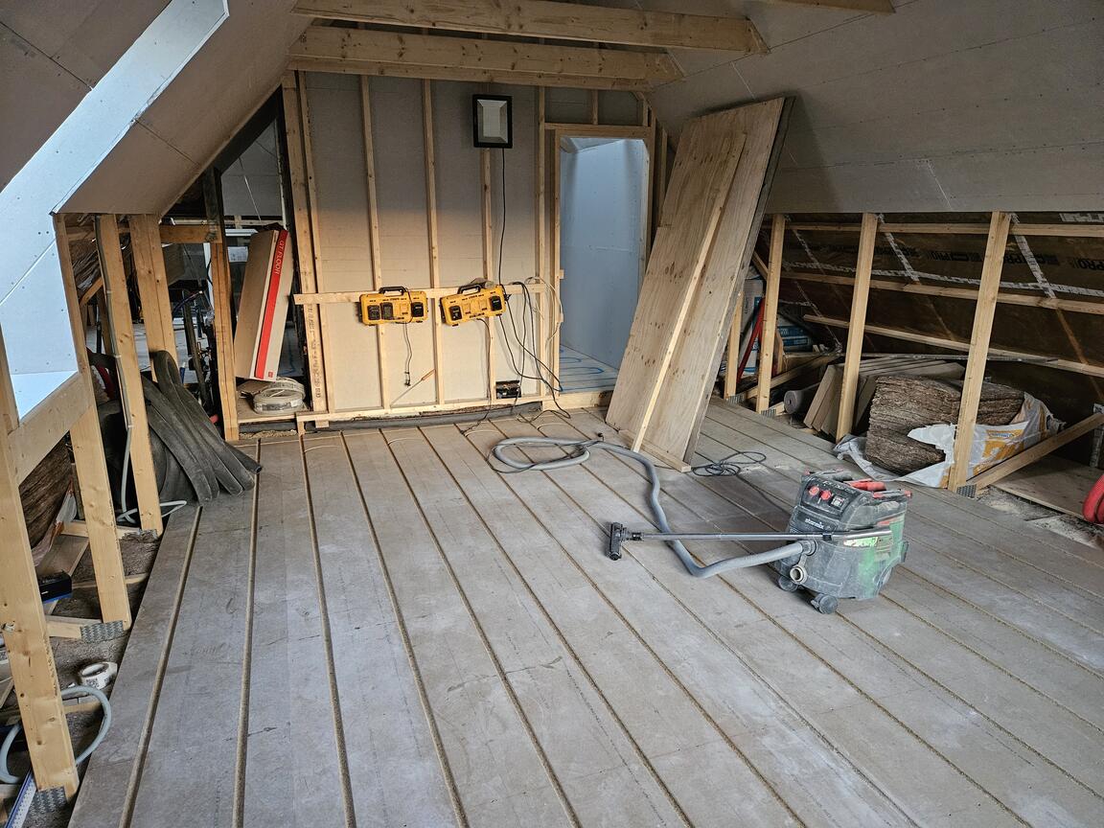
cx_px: 552
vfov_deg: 58.9
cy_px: 414
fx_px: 734
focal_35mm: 23
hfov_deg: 73.9
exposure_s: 1/100
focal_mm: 5.4
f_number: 1.8
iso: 1000
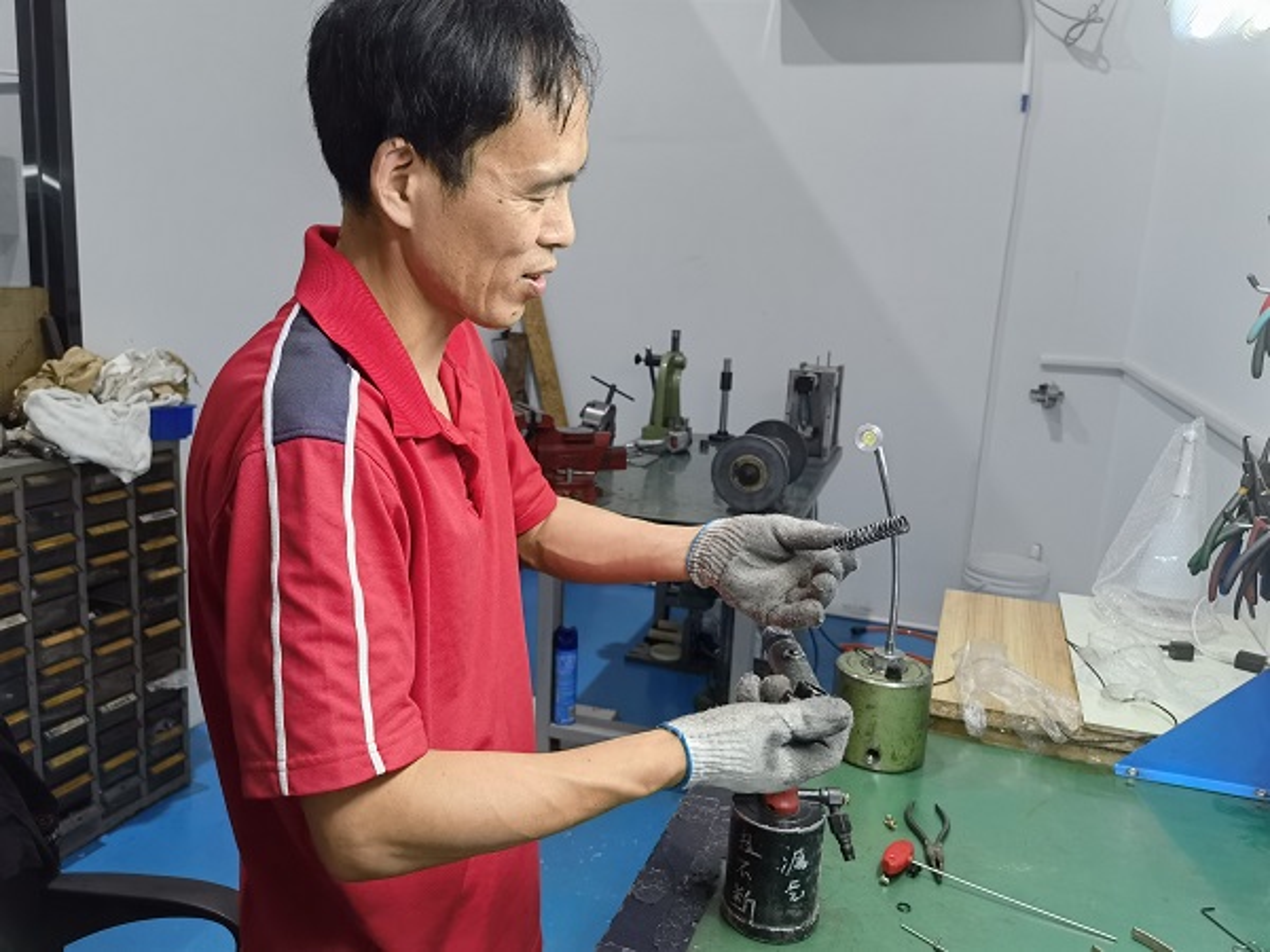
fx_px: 991
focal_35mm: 27
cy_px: 476
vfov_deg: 51.4
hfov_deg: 65.3
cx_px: 635
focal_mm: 6.67
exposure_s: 1/100
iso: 320
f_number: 1.9
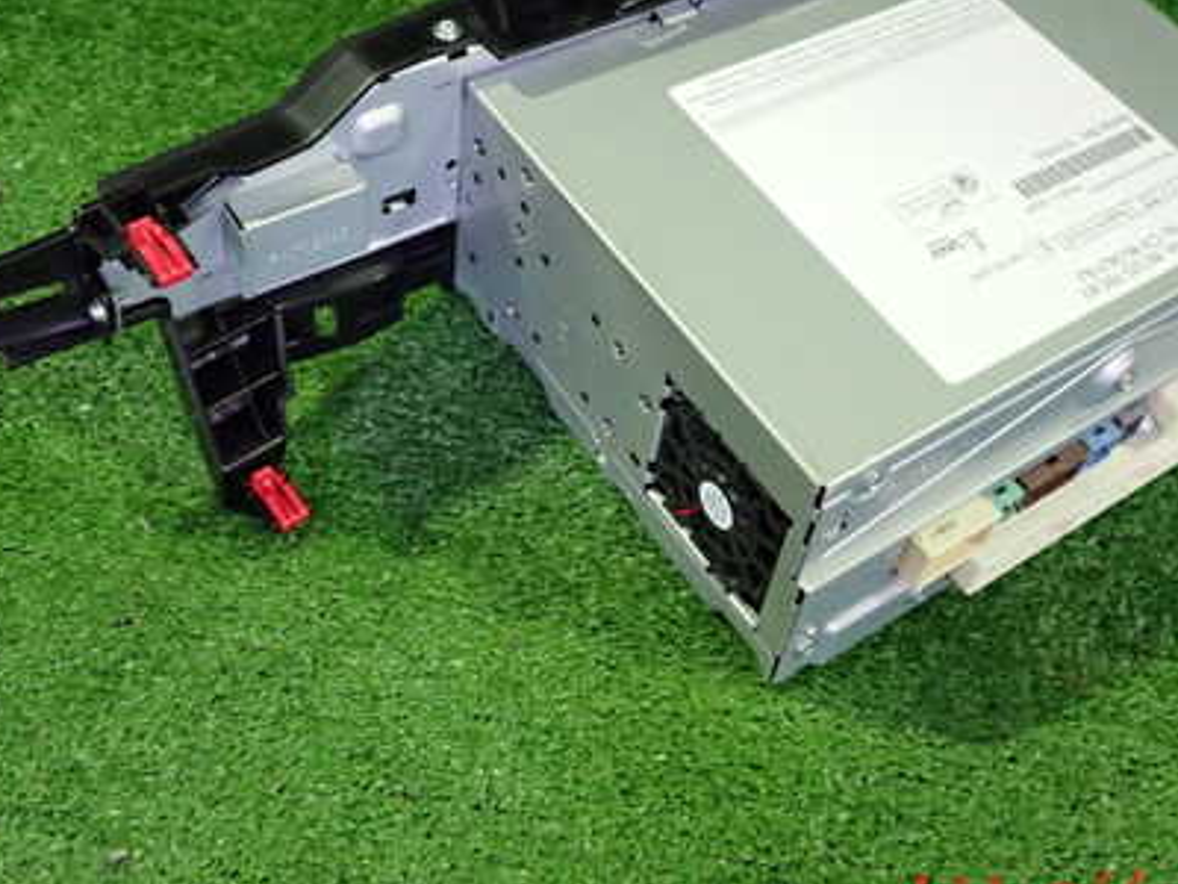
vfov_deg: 31.9
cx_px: 698
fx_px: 1531
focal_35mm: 45
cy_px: 277
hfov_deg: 41.9
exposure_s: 1/30
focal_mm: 5.4
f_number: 2.3
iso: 640
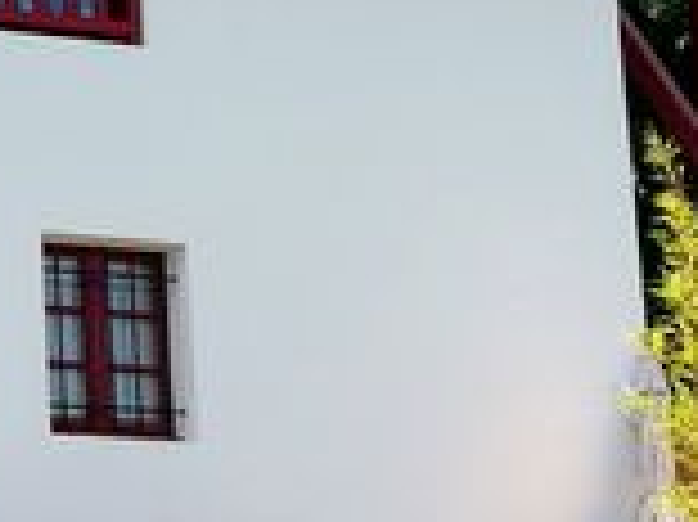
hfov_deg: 10.8
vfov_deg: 8.3
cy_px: 99
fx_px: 3586
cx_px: -230
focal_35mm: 178
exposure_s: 1/292
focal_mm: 4.5
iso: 50
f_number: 2.2
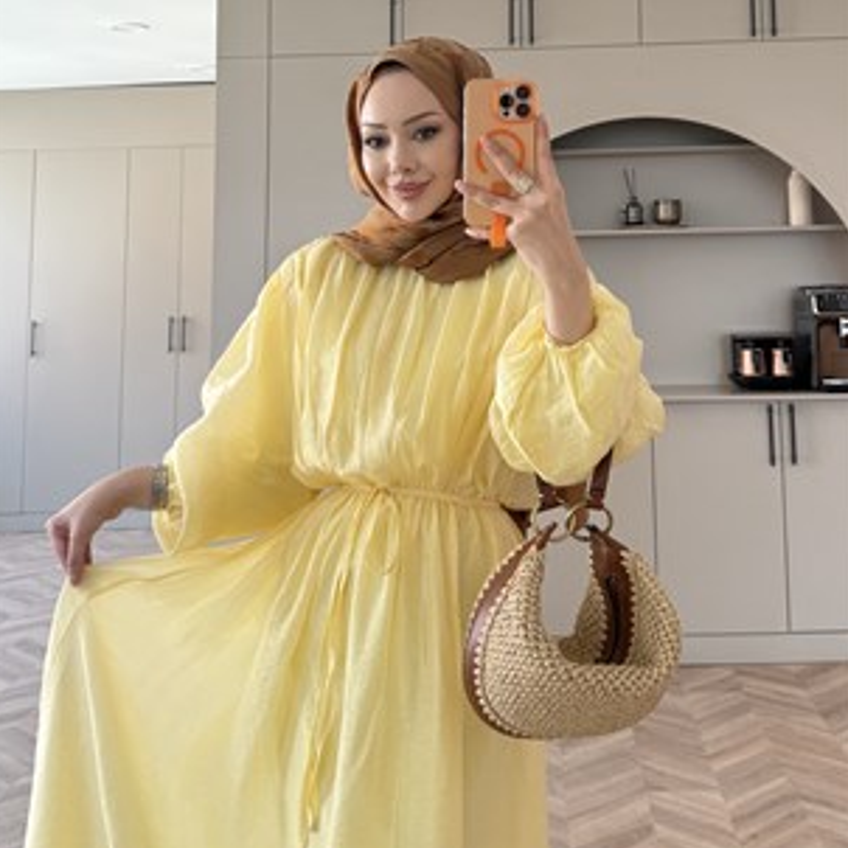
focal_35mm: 29
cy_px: 392
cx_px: 418
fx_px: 804
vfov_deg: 55.6
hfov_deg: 55.6
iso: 100
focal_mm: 6.76
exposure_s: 1/121
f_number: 1.78
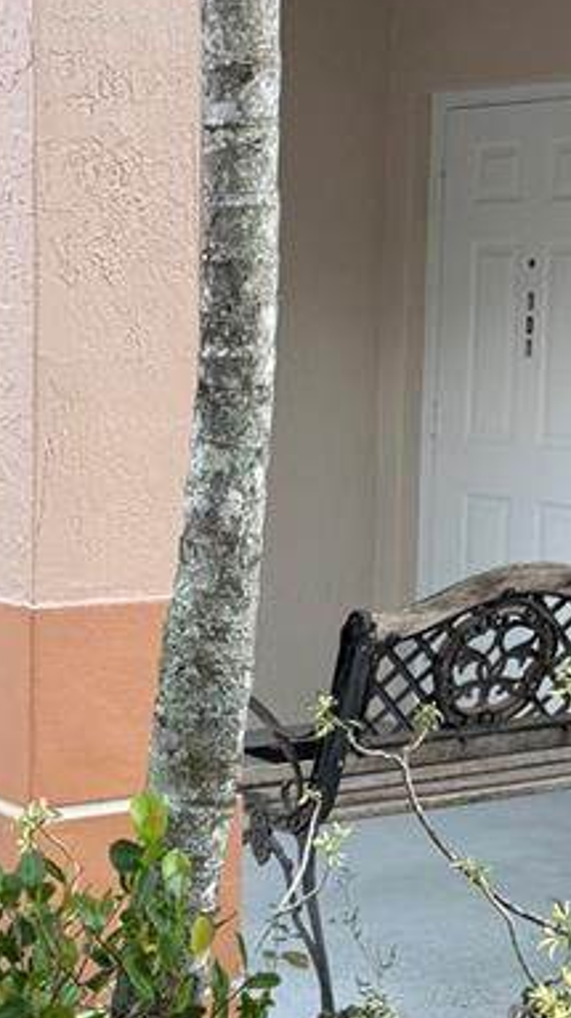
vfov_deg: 25.9
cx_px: 345
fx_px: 2211
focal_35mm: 82
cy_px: 582
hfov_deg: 14.7
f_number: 1.78
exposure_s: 1/612
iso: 80
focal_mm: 6.76
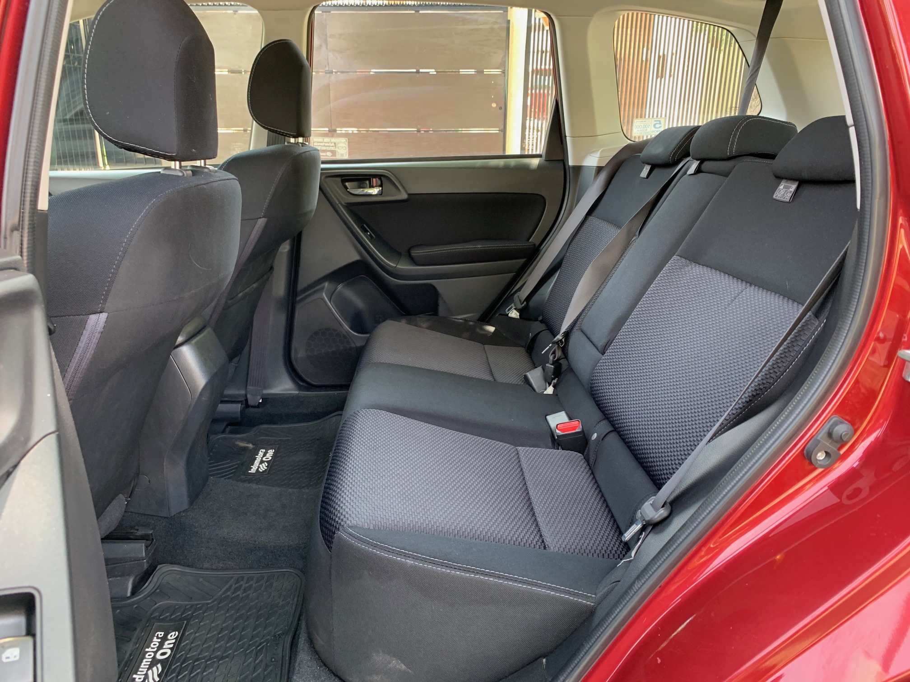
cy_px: 341
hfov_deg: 67.3
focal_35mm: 26
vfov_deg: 53.1
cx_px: 455
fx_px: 683
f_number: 1.8
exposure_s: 1/60
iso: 100
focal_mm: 4.25
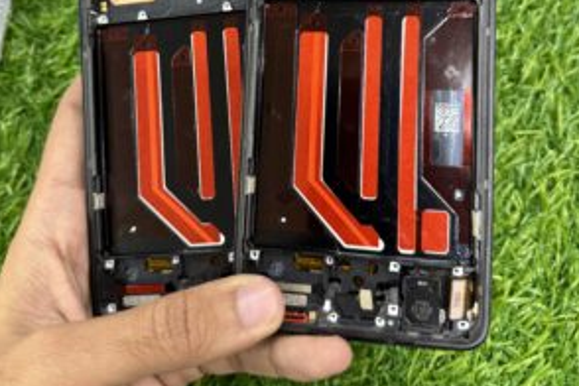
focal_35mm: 34
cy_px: 71
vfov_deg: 37.3
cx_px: 291
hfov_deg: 55.8
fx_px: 547
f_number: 1.78
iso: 200
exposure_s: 1/50
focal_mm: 6.76
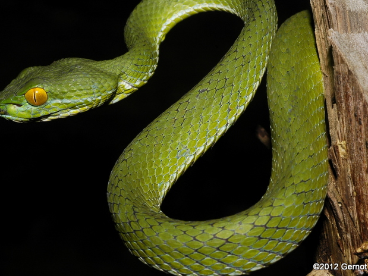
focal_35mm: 112
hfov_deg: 17.6
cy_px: 122
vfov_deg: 13.2
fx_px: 1190
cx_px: 165
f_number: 29
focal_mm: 60
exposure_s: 1/125
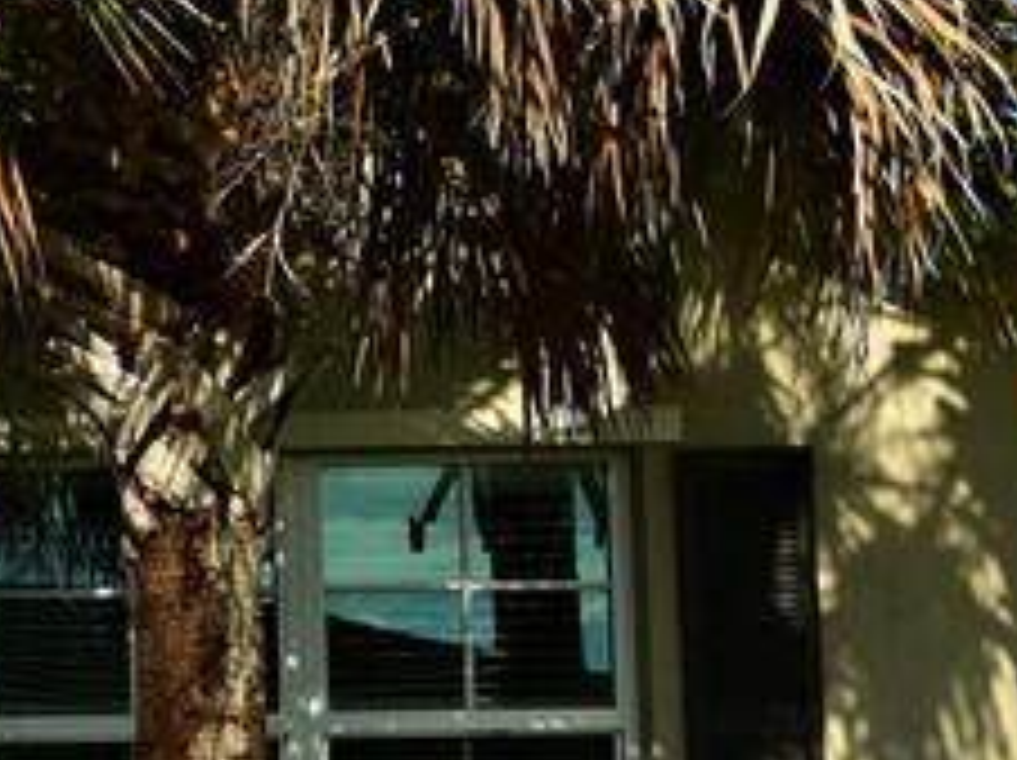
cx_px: -1148
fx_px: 3991
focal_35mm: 136
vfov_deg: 10.7
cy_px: 877
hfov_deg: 12.4
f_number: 5.6
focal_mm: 24
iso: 250
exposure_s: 1/2000
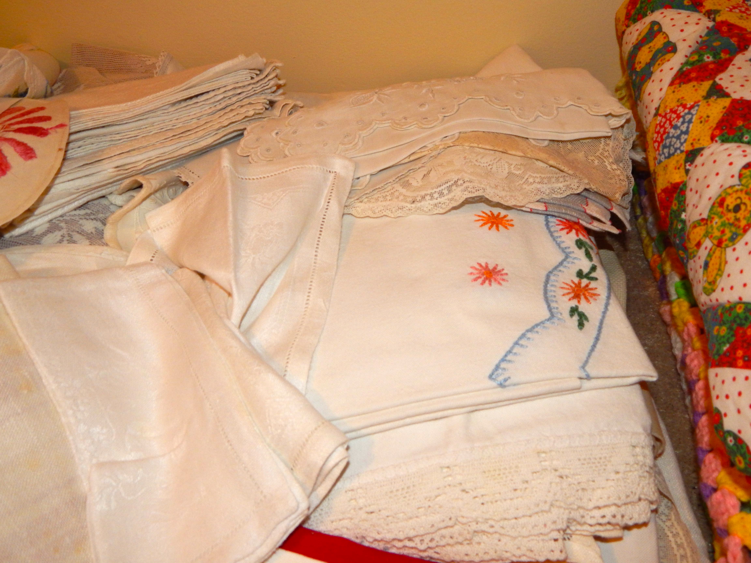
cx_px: 376
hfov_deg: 52.6
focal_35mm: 35
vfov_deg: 40.7
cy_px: 282
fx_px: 759
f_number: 3.3
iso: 200
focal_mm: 6.1
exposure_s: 1/30
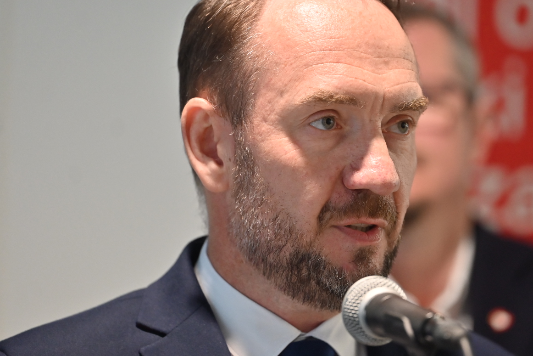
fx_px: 3716
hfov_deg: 8.2
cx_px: 339
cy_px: 140
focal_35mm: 251
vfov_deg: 5.5
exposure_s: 1/320
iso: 1800
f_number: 2.8
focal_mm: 180
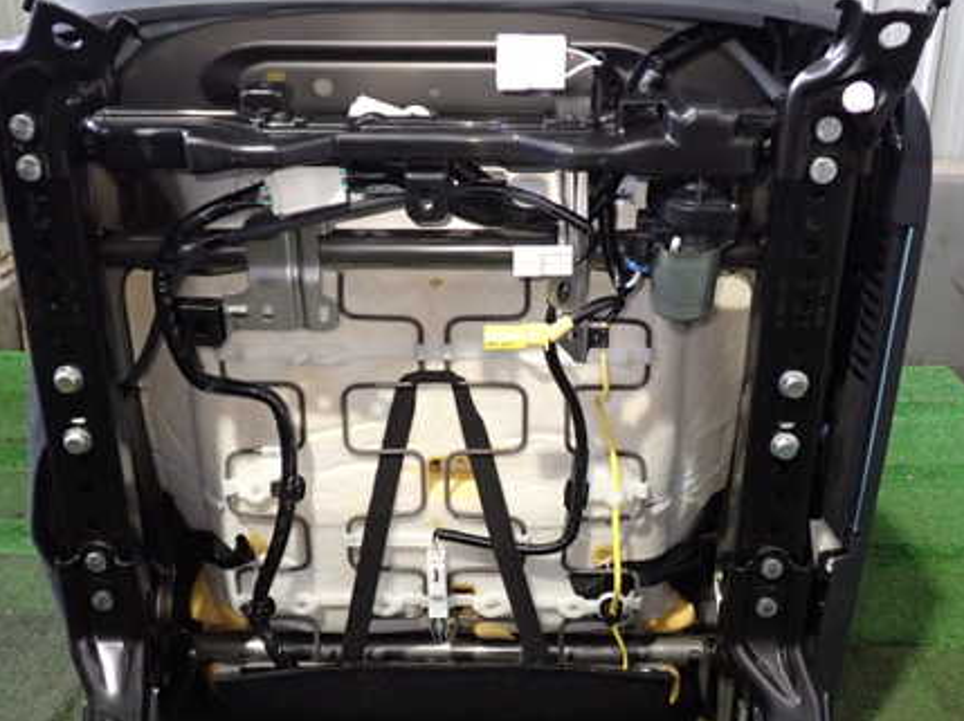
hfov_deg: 44.8
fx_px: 1169
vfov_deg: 34.3
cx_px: 474
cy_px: 368
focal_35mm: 42
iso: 640
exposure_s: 1/30
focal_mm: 5.4
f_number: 2.3
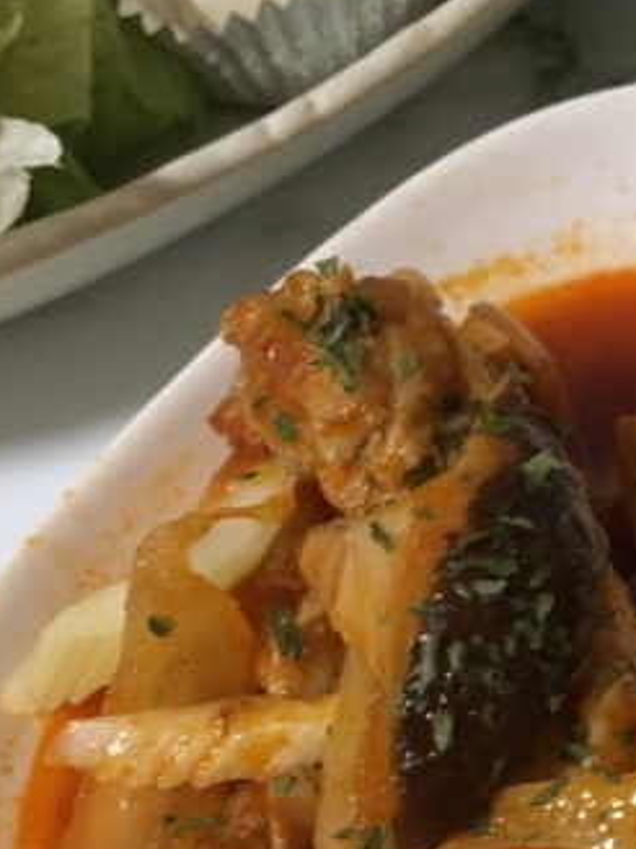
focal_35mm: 53
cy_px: 642
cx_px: 429
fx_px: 1298
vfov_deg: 35.3
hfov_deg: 27.3
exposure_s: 1/15
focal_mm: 4.15
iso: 200
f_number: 2.2
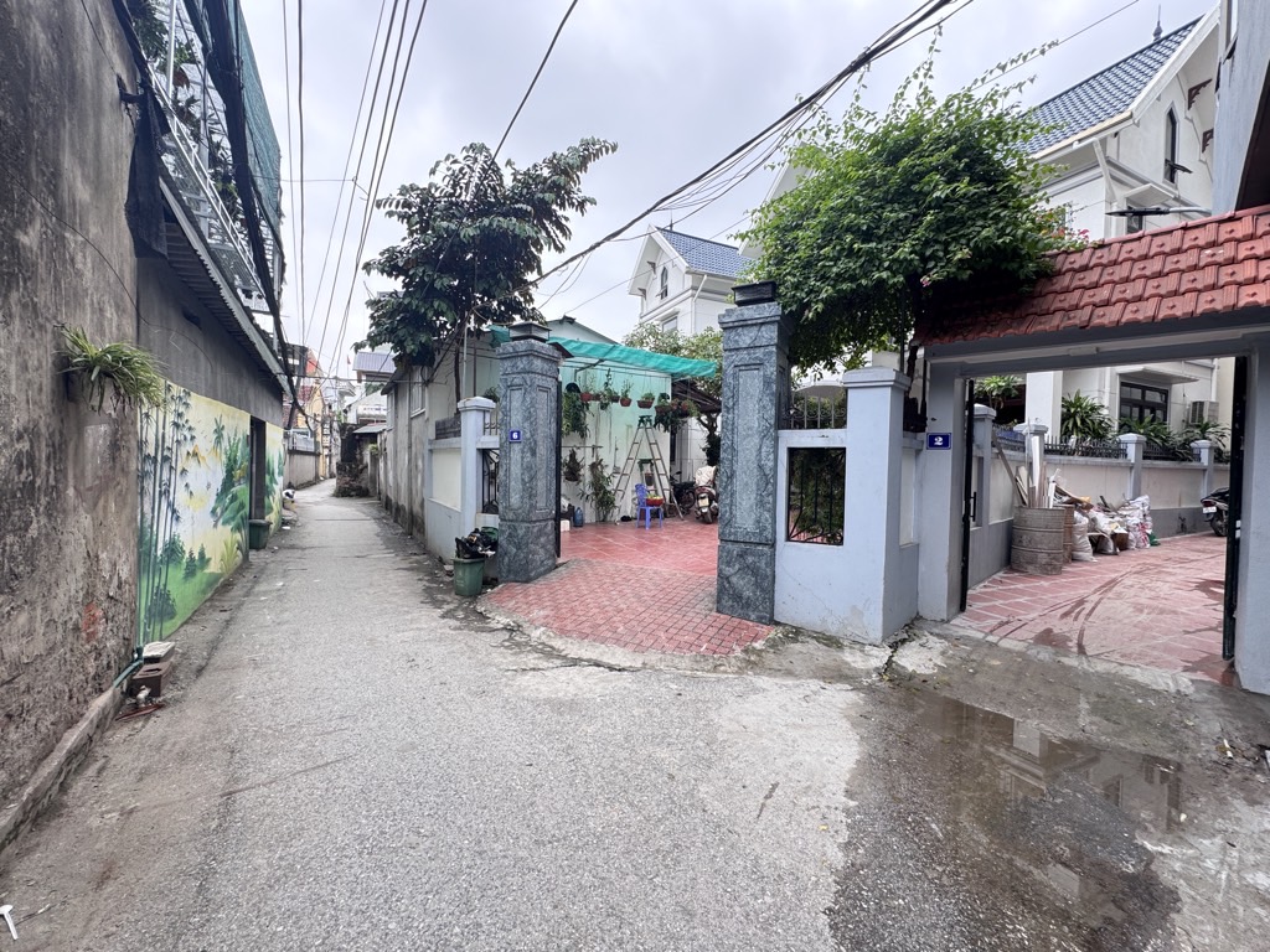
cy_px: 476
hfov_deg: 102.1
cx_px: 635
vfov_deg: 85.7
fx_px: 514
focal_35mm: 14
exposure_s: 1/161
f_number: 2.2
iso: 40
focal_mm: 2.22
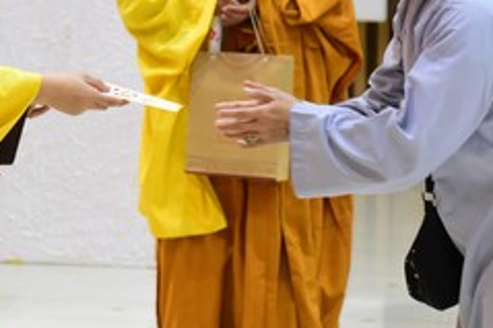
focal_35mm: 234
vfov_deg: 5.8
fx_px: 3202
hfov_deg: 8.8
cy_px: -2
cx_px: 89
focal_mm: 86
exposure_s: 1/125
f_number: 4.5
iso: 3200
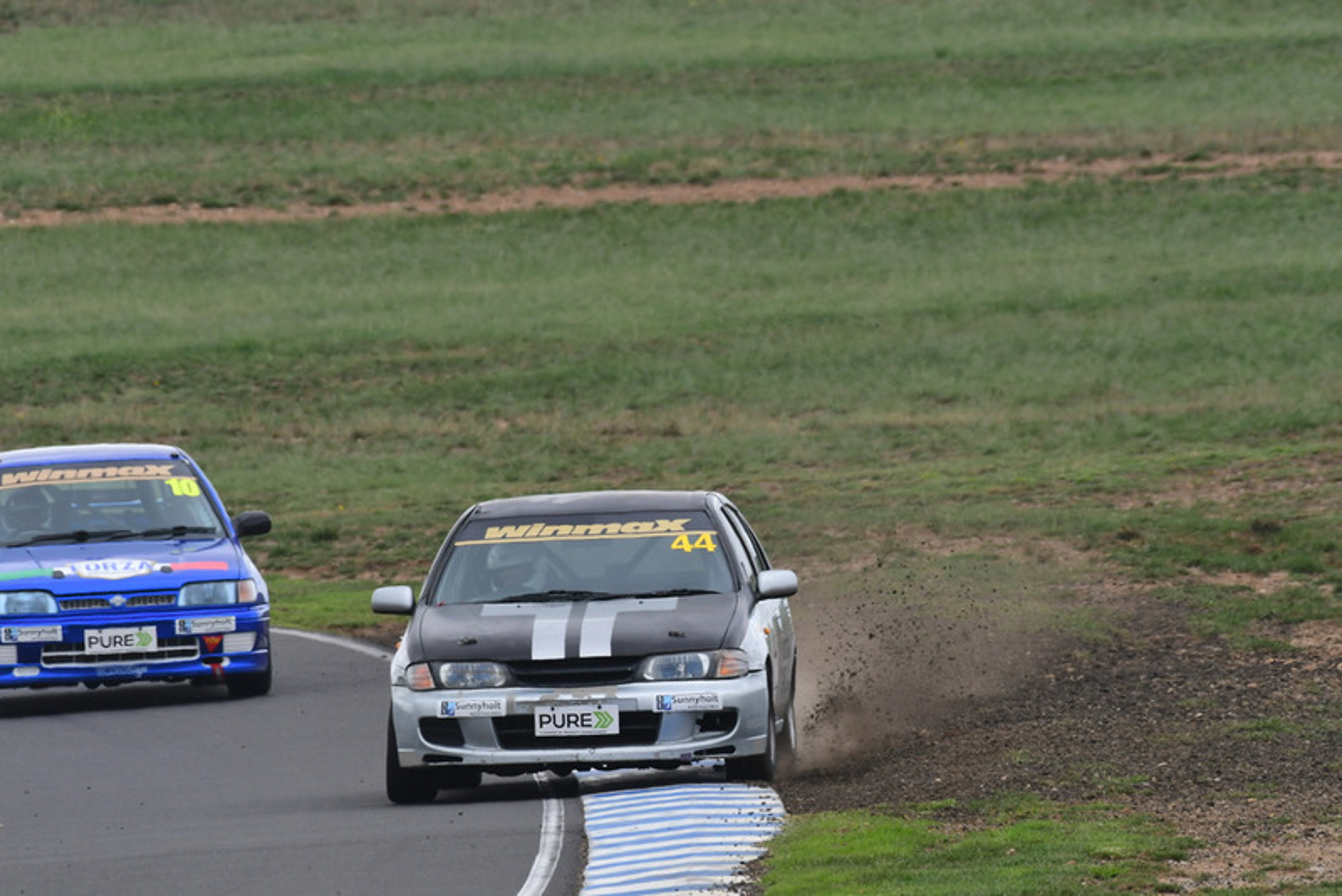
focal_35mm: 750
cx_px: 671
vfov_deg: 1.8
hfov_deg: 2.7
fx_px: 27967
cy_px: 448
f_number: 10
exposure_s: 1/640
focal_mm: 500
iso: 500
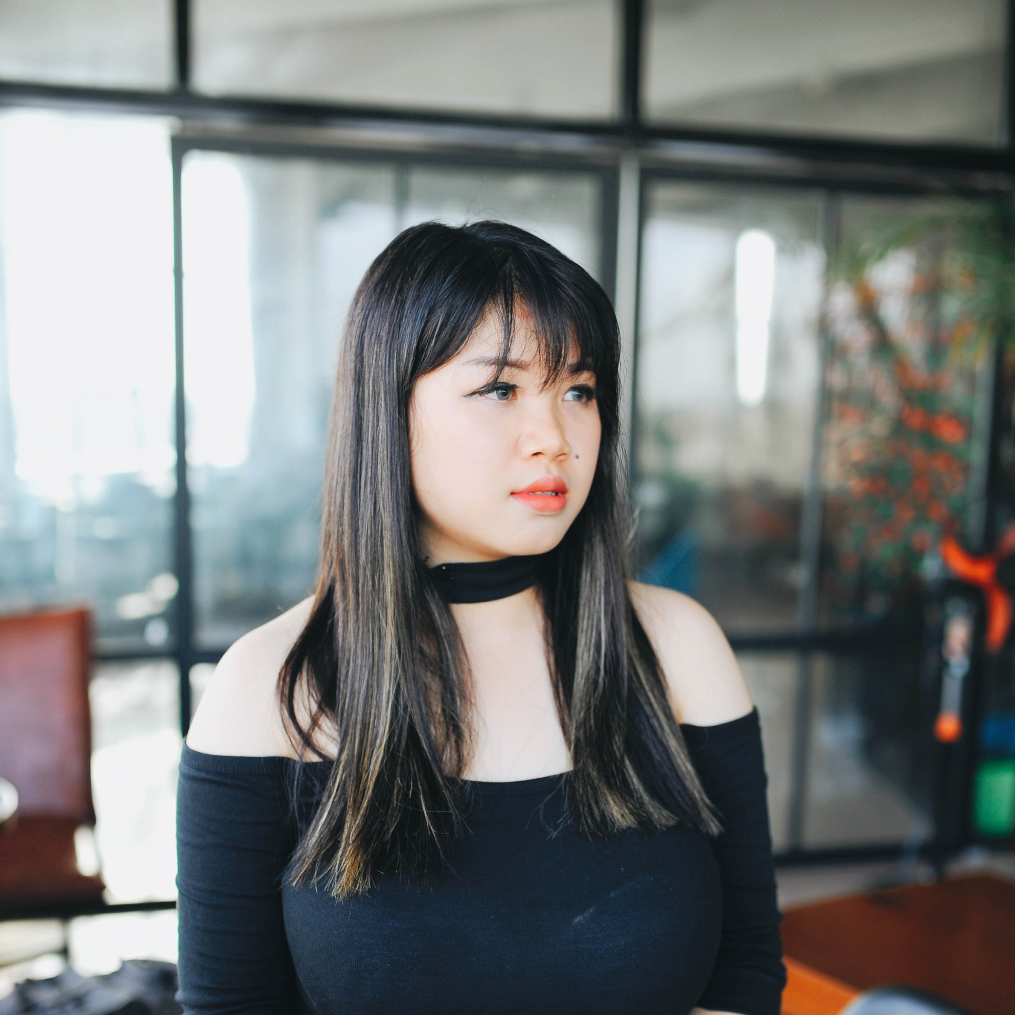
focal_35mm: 45
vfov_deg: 37.3
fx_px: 1493
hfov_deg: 37.6
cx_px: 507
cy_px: 645
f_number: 2
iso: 200
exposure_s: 1/400
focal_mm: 35
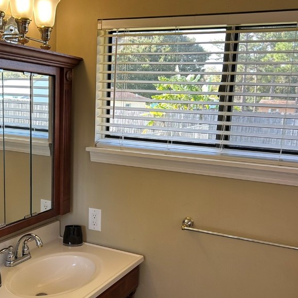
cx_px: 123
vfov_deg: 40.8
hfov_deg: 40.8
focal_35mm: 41
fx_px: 399
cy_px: 177
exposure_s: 1/127
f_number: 1.5
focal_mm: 5.7
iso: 32
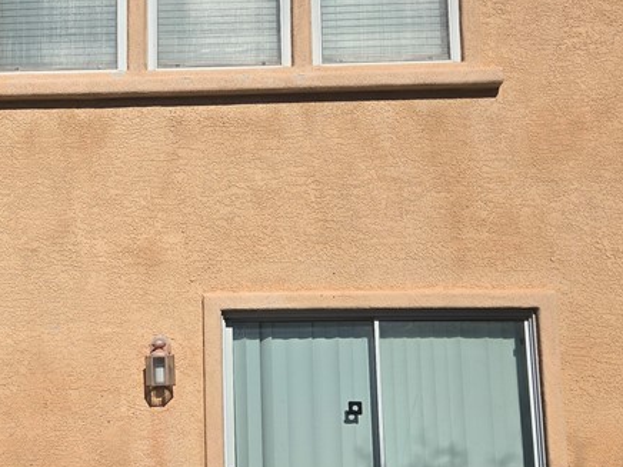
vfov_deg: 27.0
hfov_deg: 34.5
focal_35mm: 54
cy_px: 257
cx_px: 129
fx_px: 972
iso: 25
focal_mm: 5.4
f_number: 1.8
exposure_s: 1/5002
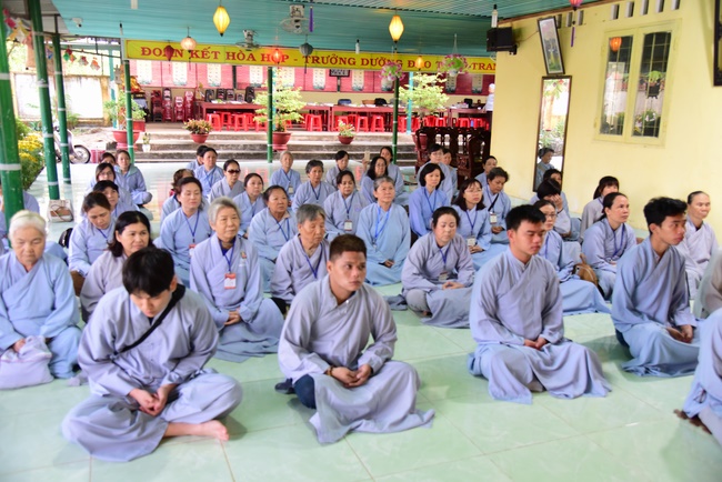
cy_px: 241
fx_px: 642
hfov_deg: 58.7
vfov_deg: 41.2
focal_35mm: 32
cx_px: 361
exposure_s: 1/40
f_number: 4
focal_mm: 32
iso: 1600
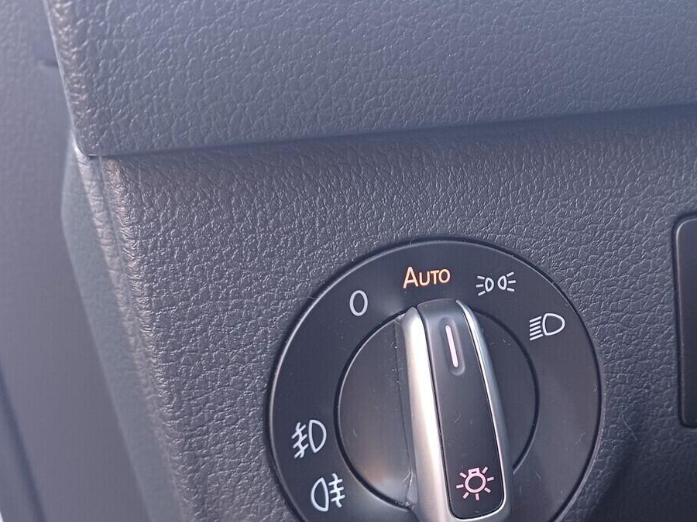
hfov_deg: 45.9
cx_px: 480
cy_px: 375
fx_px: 805
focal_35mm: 40
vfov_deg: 35.4
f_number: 1.8
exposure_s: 1/50
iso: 400
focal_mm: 4.65
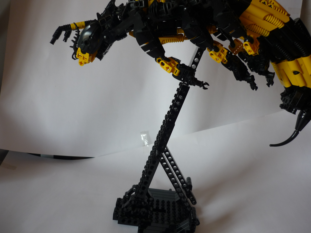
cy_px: 116
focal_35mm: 33
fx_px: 296
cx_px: 156
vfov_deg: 42.9
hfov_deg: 55.4
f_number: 2.8
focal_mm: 5.5
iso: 100
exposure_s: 1/80
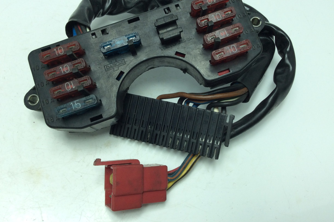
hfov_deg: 54.4
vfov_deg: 37.7
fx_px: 325
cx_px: 175
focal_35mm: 35
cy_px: 92
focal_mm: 3.3
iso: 32
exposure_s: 1/289
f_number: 2.4
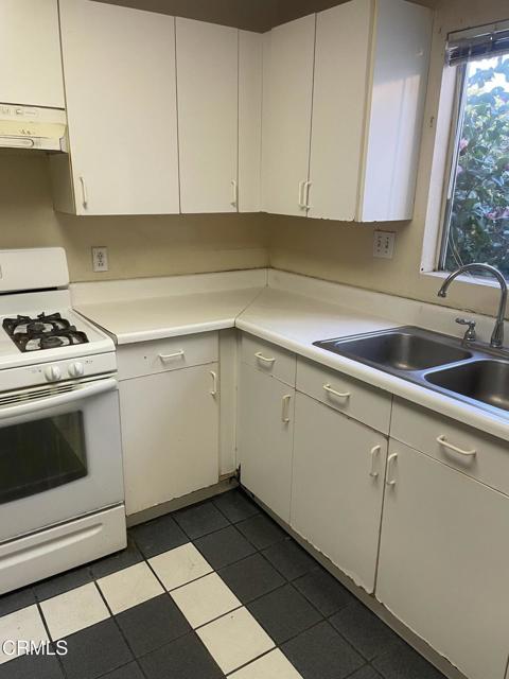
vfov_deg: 67.3
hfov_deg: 53.1
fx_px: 510
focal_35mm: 26
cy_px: 340
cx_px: 254
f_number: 1.6
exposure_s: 1/60
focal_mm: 4.2
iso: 125
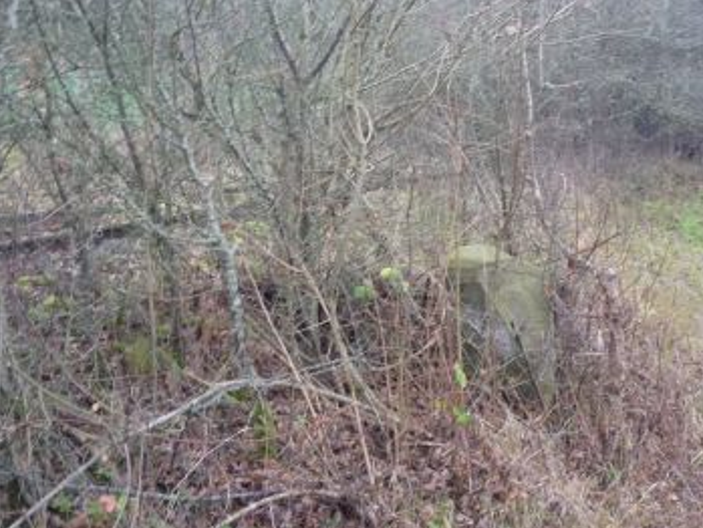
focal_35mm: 44
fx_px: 894
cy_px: 197
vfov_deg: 32.7
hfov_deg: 42.9
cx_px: 350
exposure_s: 1/30
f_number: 3.3
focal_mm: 5.2
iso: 160
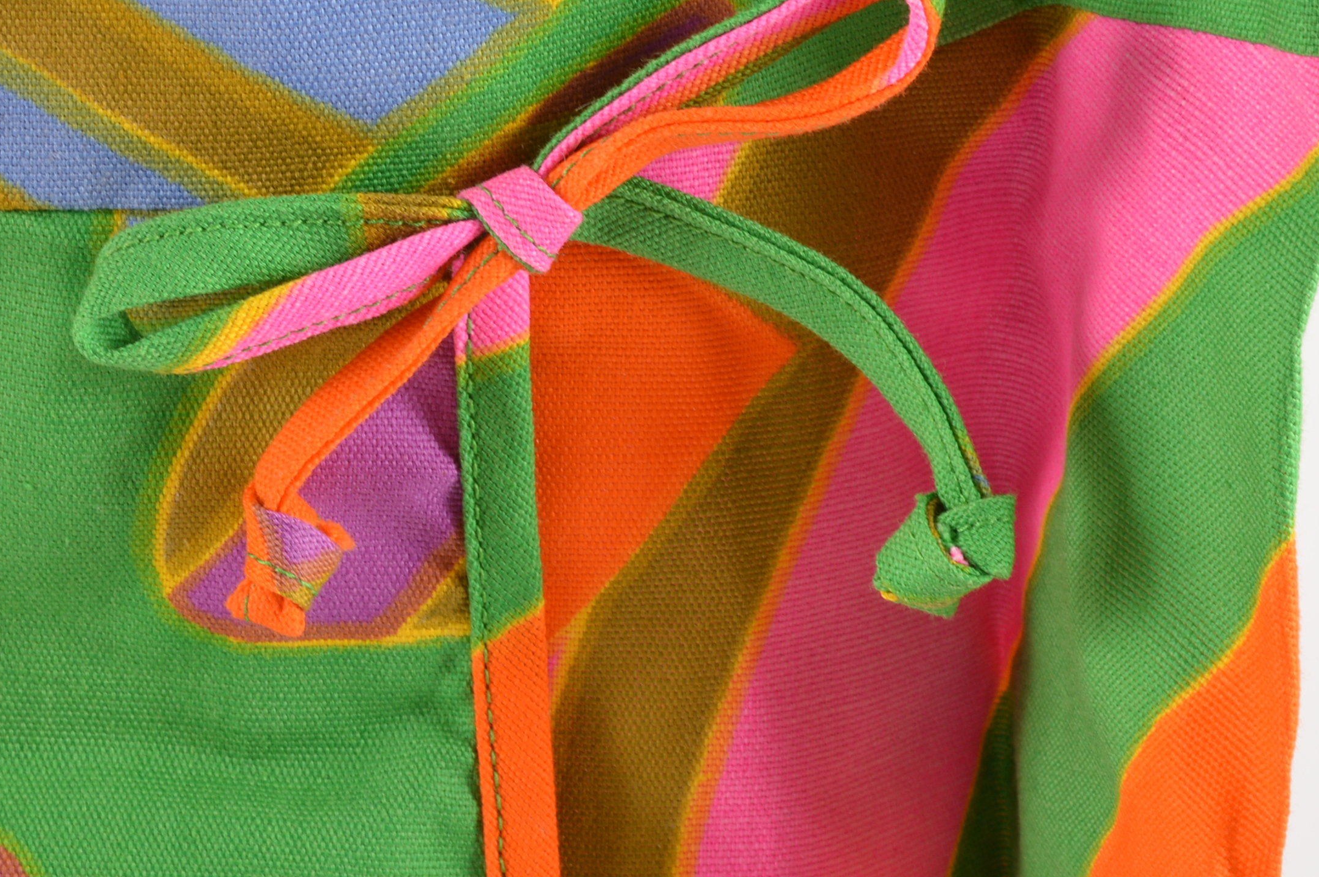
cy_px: 513
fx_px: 5710
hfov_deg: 13.0
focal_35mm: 156
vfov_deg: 8.8
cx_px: 60
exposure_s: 1/125
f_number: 11
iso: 100
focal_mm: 50
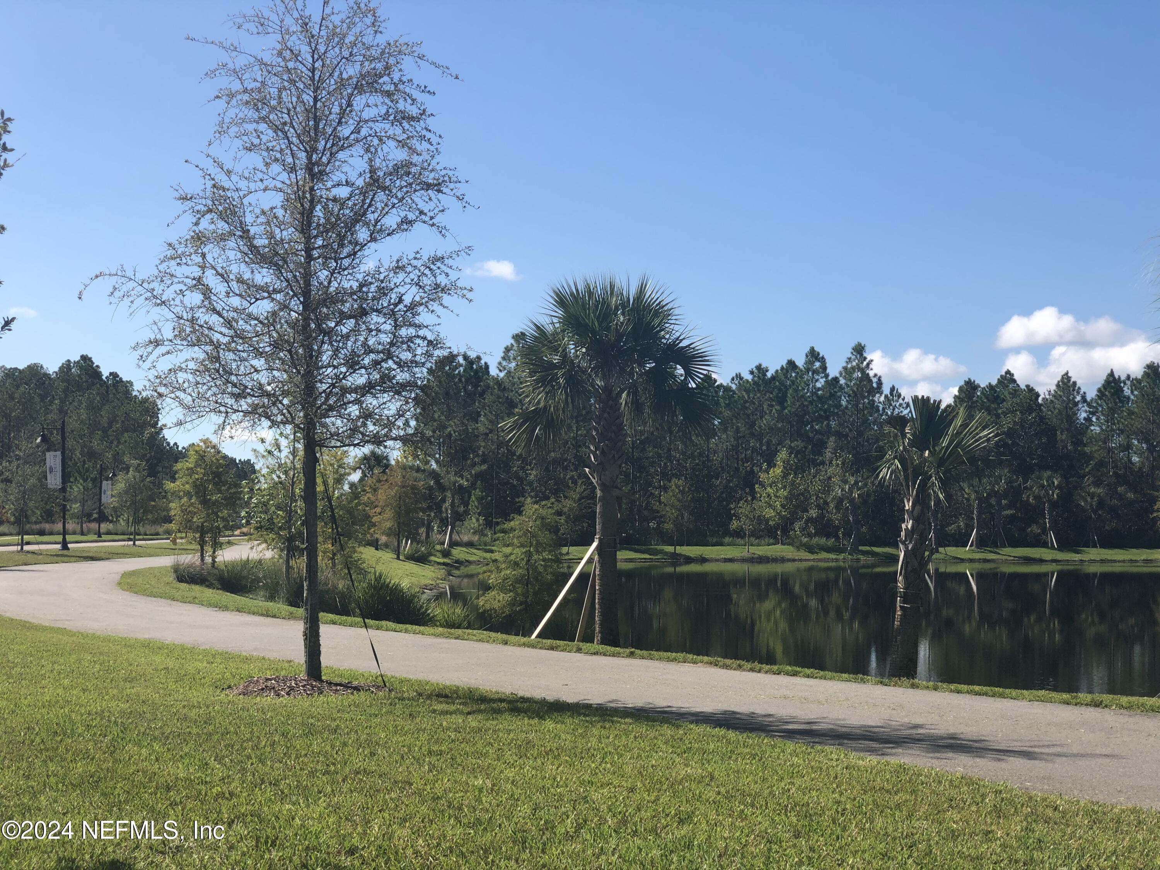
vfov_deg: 28.0
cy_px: 435
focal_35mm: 52
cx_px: 580
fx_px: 1743
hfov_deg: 36.8
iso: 16
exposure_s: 1/1066
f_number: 2.4
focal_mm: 6
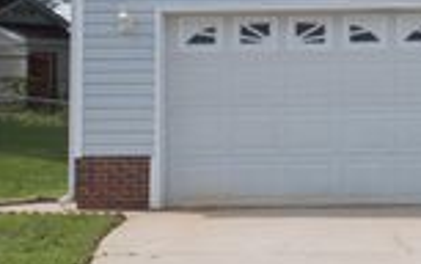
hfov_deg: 11.5
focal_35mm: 175
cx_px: 619
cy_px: -11
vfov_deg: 7.5
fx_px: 2006
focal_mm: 35
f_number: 9
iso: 200
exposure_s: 1/320
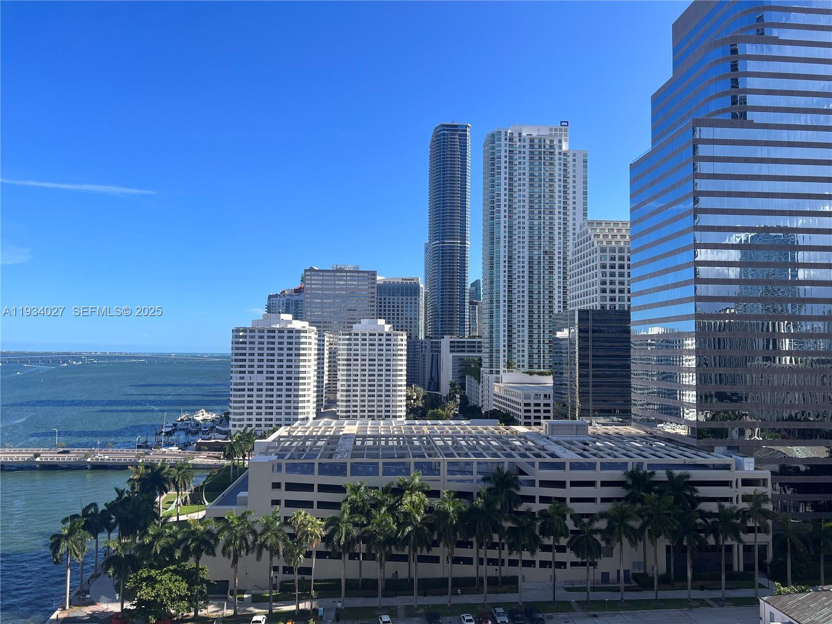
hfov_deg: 67.3
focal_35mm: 26
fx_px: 625
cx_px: 416
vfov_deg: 53.1
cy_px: 312
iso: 50
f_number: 1.5
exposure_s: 1/3356
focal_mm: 5.7
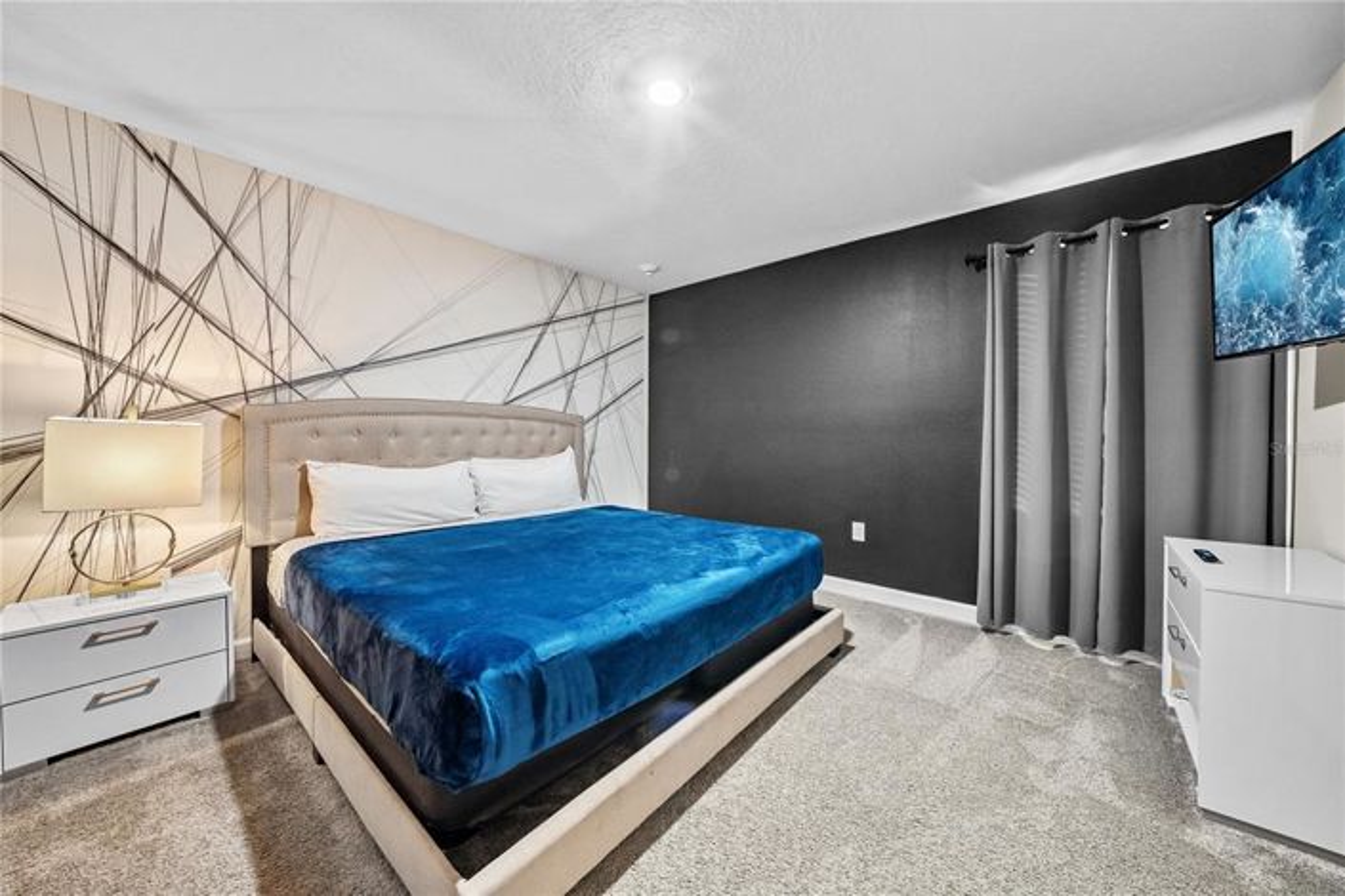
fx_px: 448
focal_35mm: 12
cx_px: 672
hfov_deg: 112.6
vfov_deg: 90.0
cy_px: 448
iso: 1000
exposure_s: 1/2.5
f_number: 5.6
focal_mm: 12
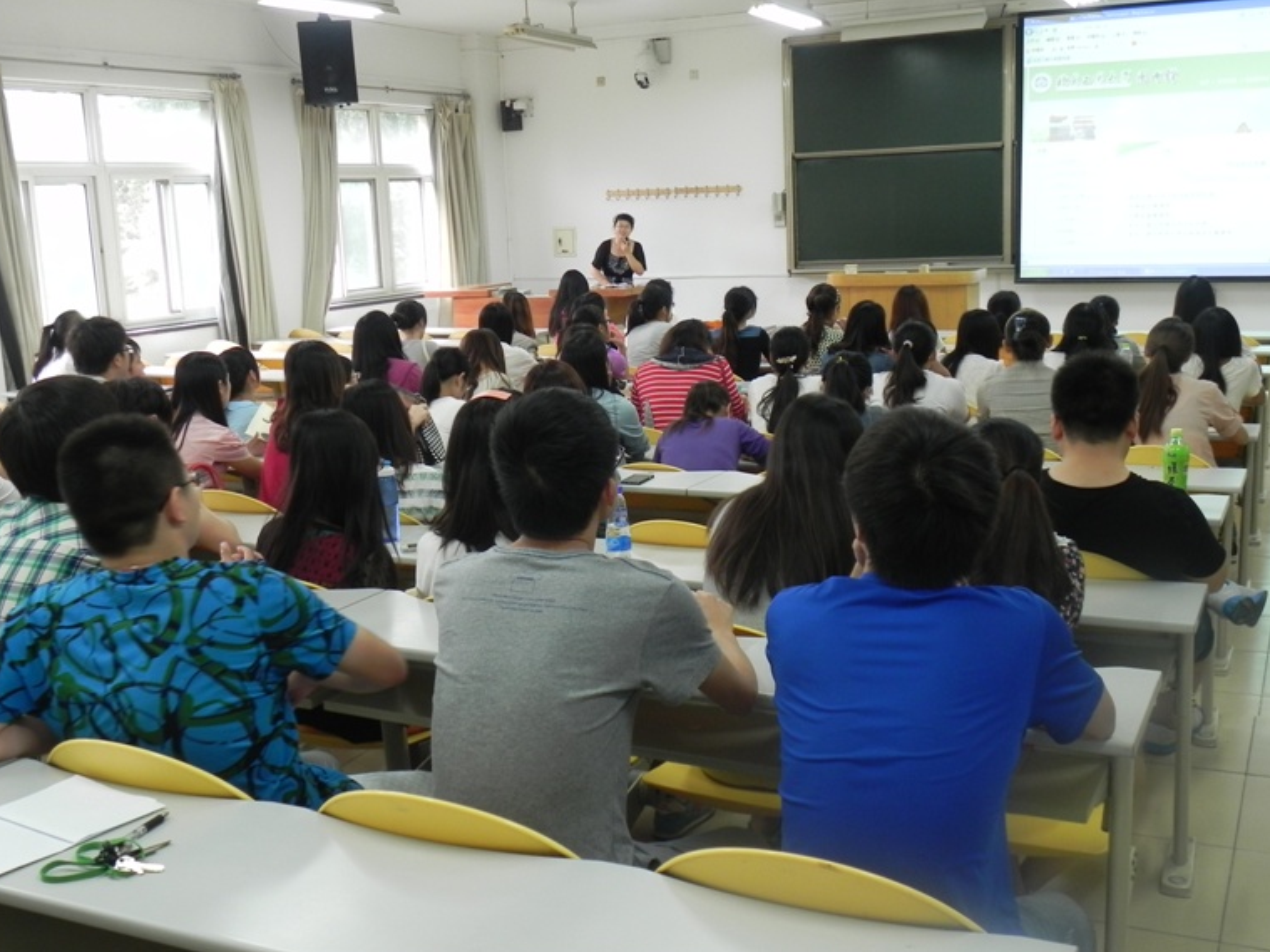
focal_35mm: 39
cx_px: 648
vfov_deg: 36.8
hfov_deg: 47.9
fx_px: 1431
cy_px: 455
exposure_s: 1/30
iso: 196
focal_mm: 6.6
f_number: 3.2
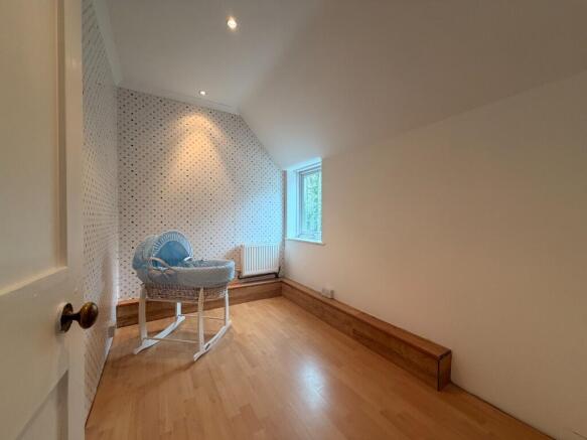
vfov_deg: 85.7
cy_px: 220
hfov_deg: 102.1
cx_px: 294
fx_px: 237
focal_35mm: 14
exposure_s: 1/100
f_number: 2.2
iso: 200
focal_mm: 2.22
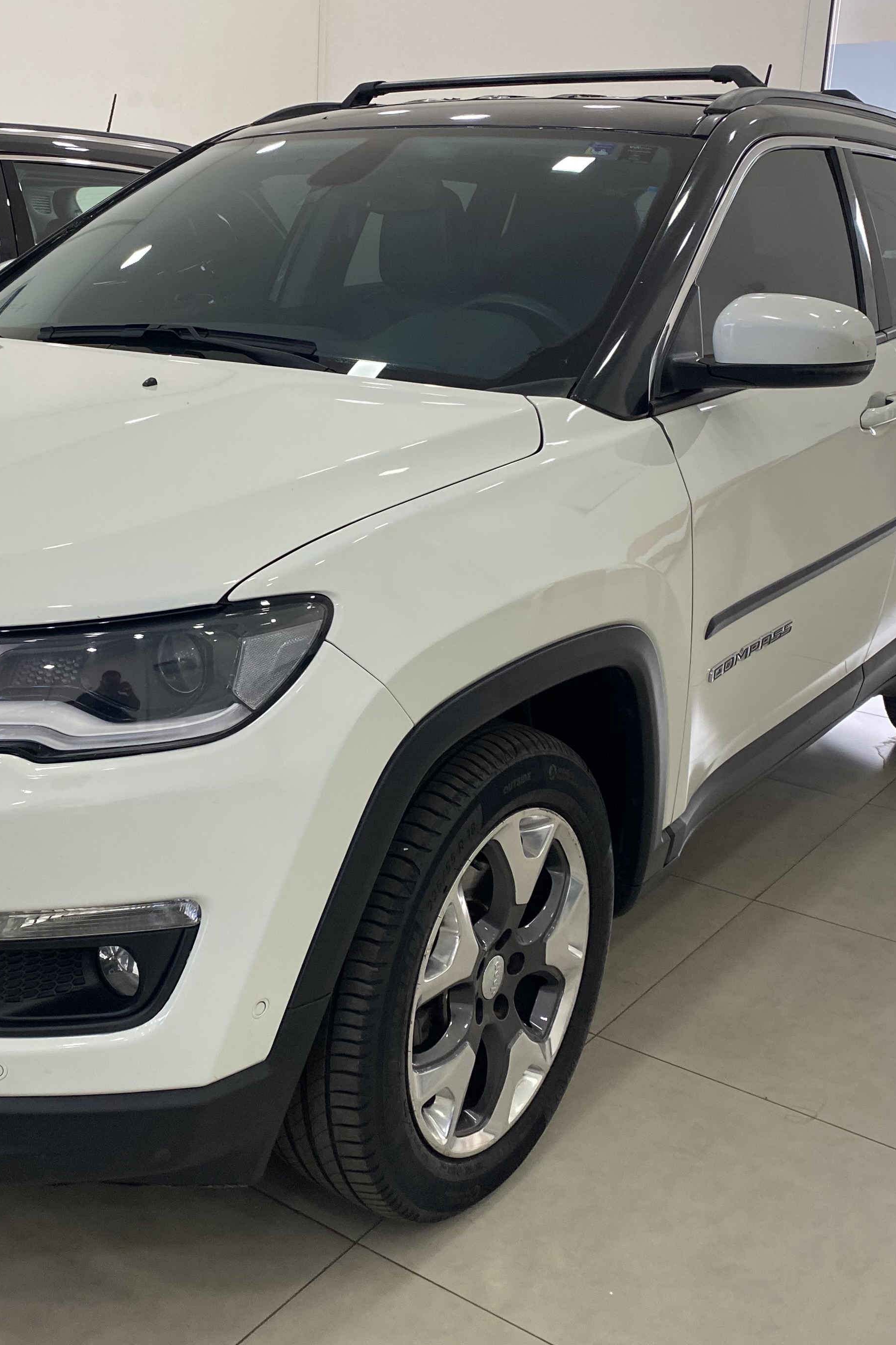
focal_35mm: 40
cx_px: 247
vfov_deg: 48.4
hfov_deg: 32.9
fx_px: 1493
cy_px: 642
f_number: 1.8
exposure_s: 1/113
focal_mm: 4.25
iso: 125
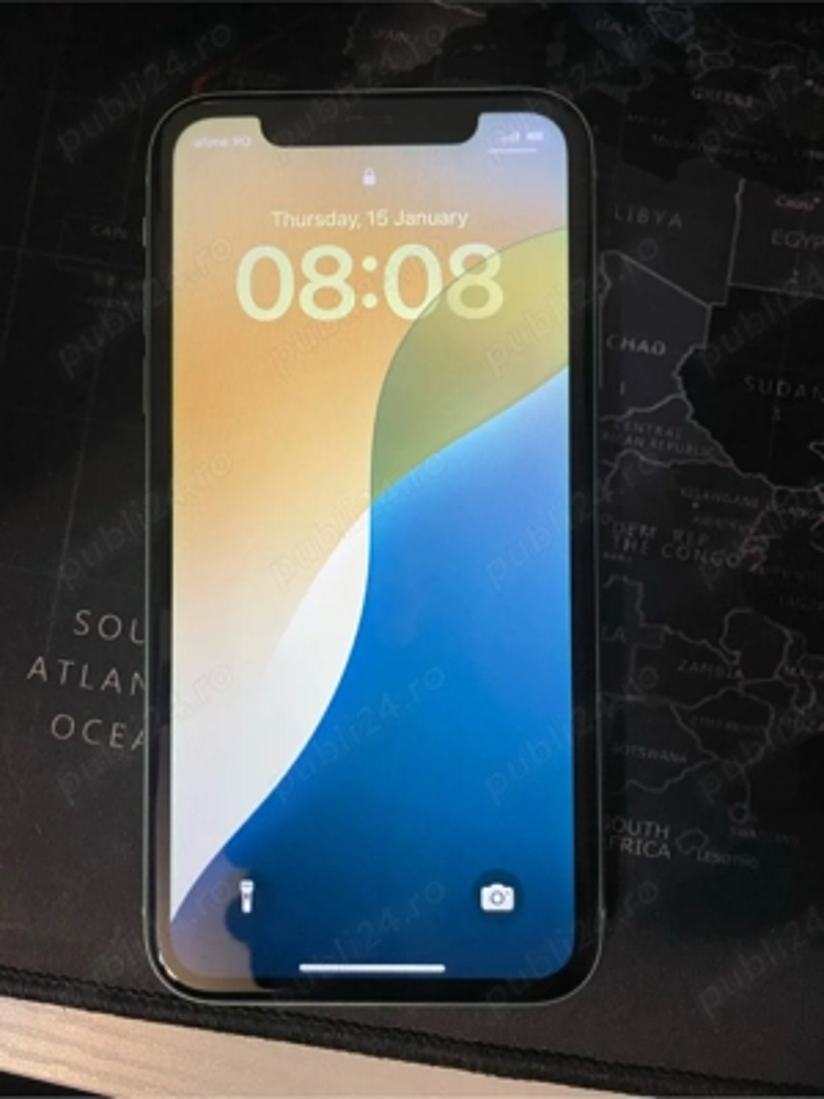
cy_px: 550
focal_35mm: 26
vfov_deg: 67.3
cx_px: 412
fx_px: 825
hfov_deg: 53.1
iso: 200
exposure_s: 1/59
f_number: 1.6
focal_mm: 4.2
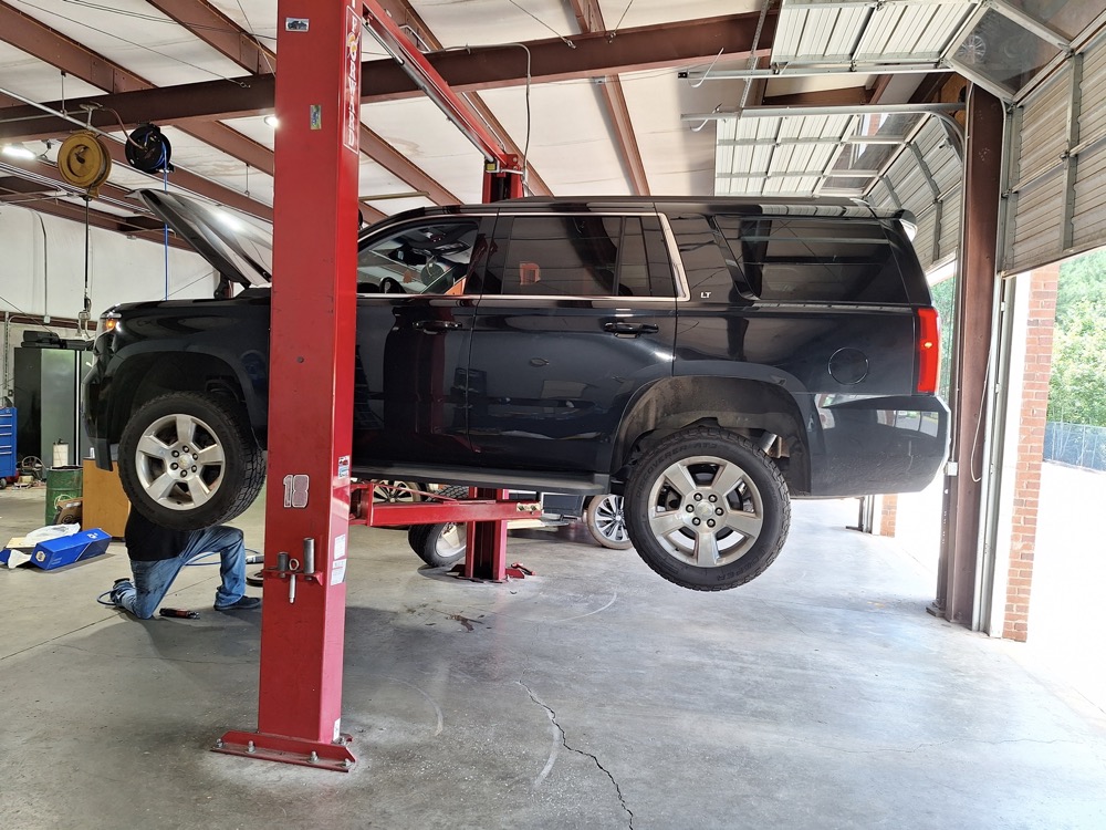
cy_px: 415
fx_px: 735
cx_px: 553
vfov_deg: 58.9
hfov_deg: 73.9
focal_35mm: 23
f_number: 1.8
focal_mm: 5.54
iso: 40
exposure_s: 1/60
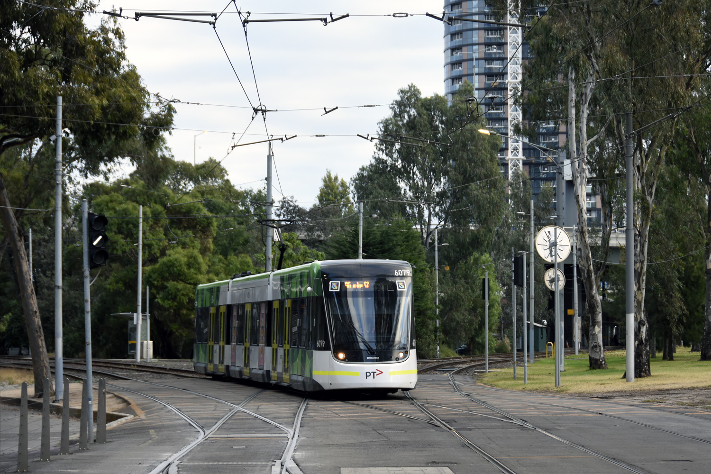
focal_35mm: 105
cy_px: 237
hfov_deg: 19.5
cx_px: 356
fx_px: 2074
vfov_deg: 13.0
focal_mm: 70
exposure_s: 1/100
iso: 220
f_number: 5
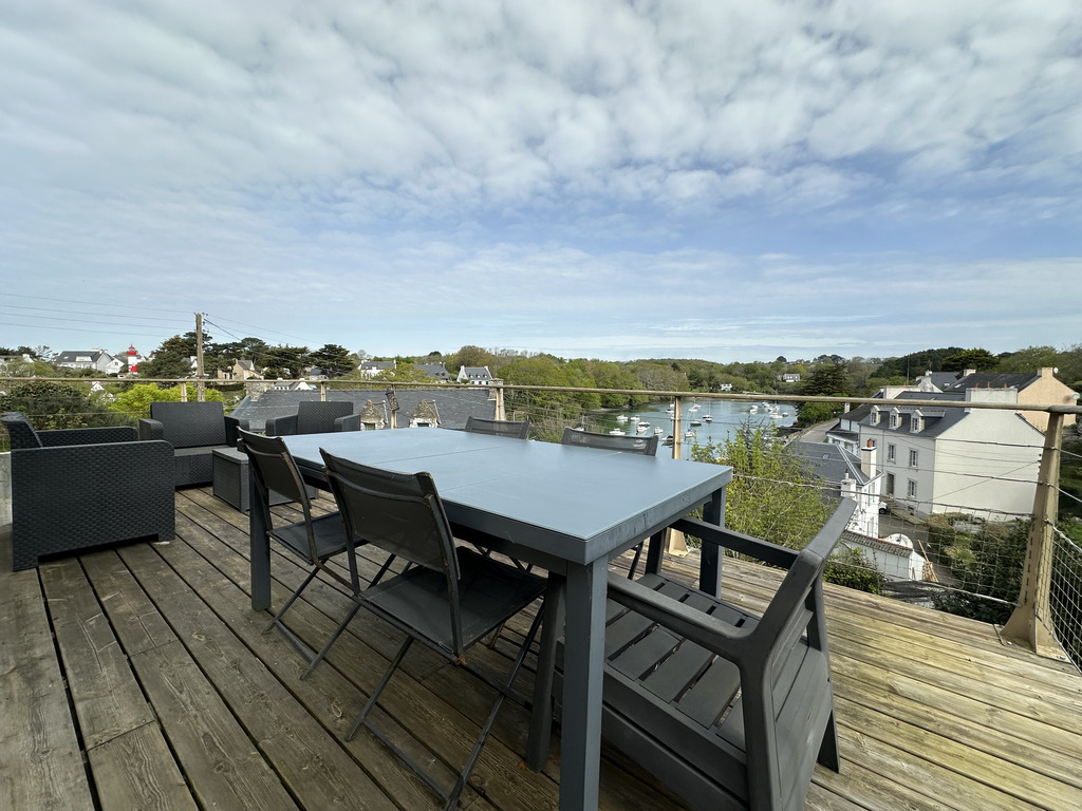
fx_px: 438
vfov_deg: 85.7
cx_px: 541
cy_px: 406
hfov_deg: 102.1
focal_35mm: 14
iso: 50
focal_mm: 2.22
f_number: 2.2
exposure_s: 1/1984
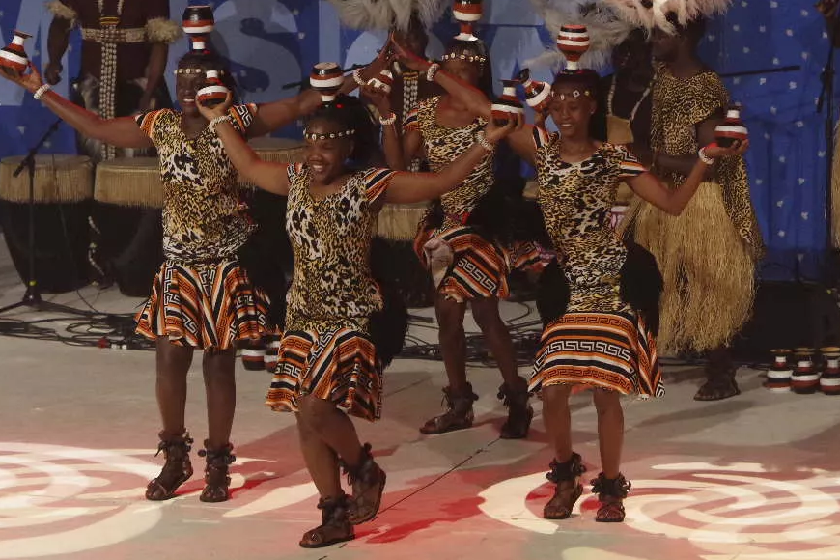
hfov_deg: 7.2
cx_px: 472
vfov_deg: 4.8
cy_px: 131
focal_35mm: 287
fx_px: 6696
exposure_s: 1/200
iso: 3200
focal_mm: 130
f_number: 3.2
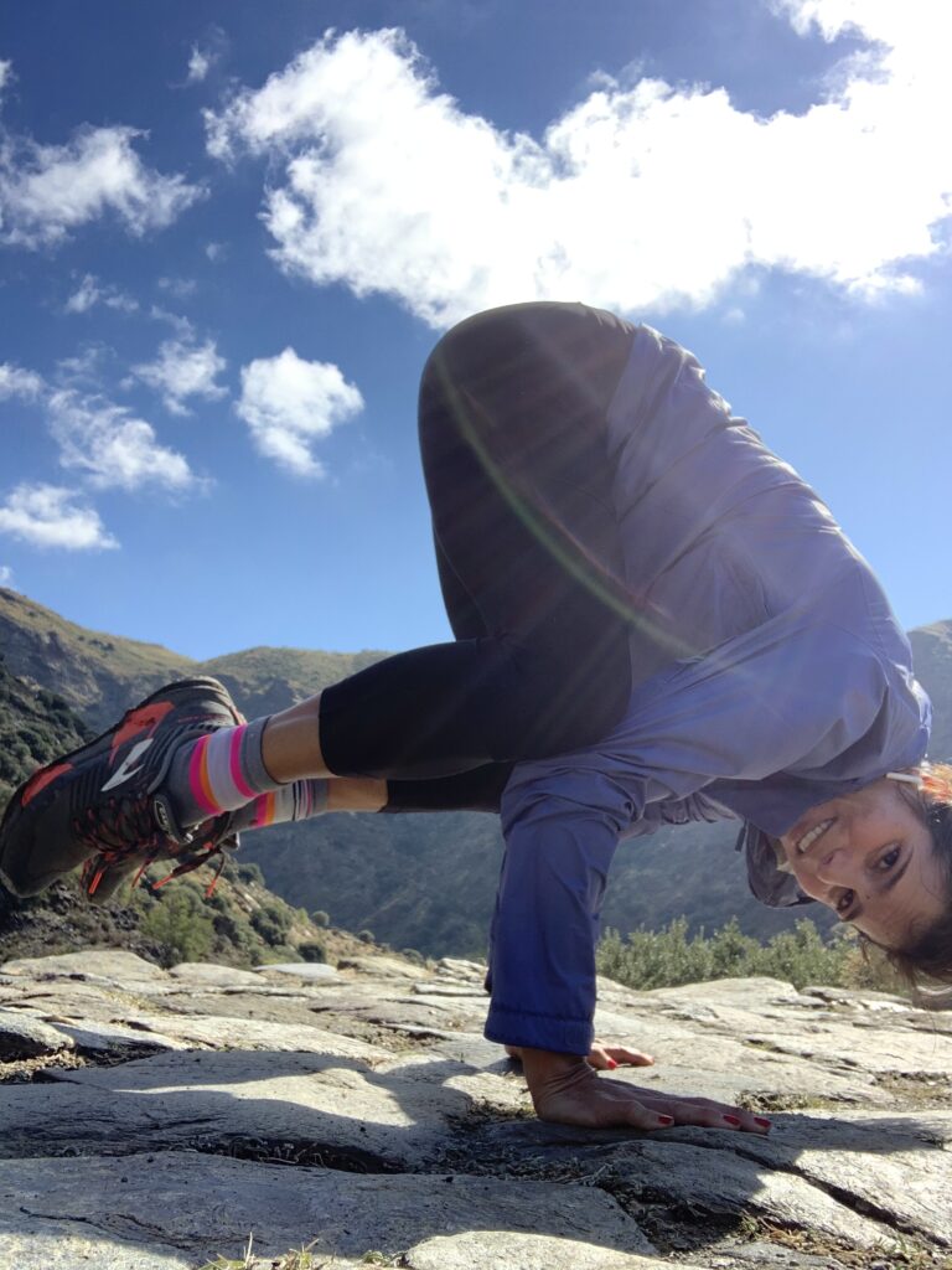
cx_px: 476
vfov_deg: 56.8
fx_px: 1173
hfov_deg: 44.2
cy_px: 635
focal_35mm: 32
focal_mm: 2.87
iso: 16
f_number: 2.2
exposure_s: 1/440
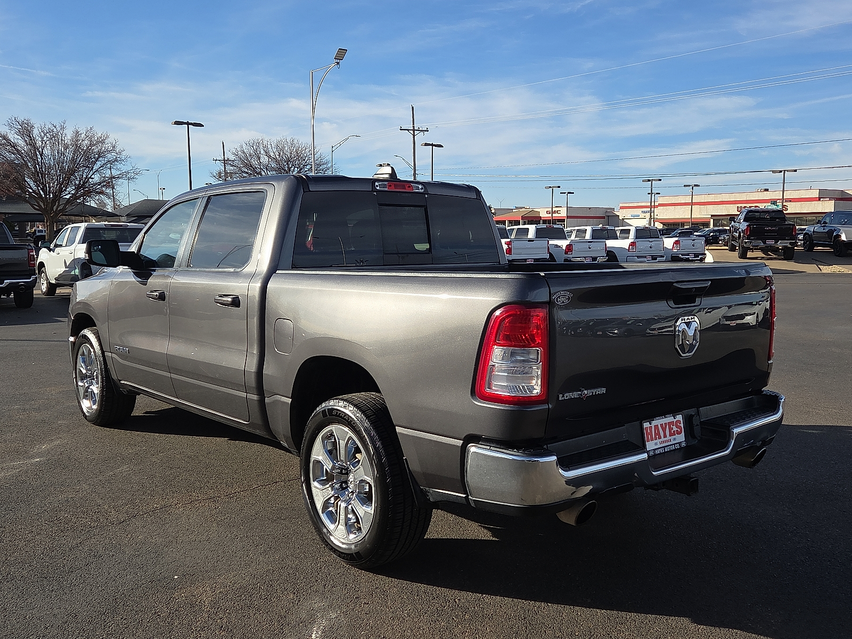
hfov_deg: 56.8
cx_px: 426
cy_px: 320
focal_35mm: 32
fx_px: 788
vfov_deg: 44.2
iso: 77
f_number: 1.8
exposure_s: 1/5000
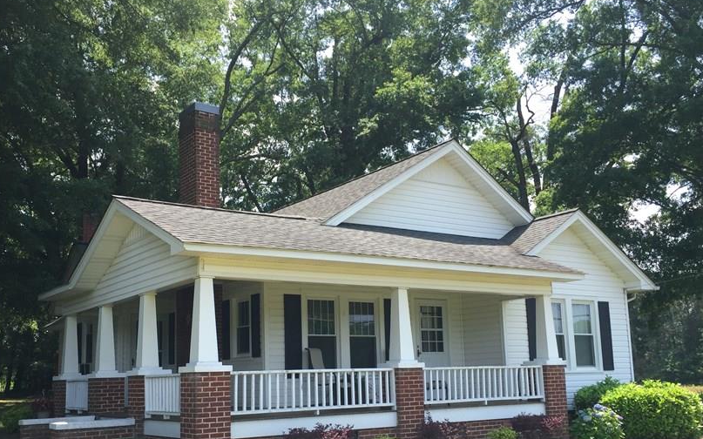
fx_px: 747
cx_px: 327
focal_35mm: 39
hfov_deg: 50.4
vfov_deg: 32.5
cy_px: 294
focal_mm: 4.15
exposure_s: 1/732
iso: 32
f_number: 2.2
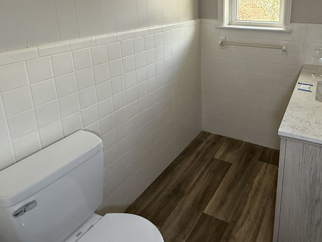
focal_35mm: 27
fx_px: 251
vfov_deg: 49.4
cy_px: 62
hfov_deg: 63.5
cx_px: 217
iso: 200
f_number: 2.2
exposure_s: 1/99
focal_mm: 2.22
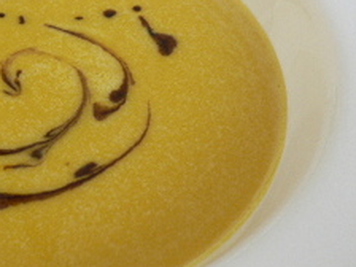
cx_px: 86
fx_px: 802
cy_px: 90
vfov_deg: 18.8
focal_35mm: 78
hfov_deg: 24.7
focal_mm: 5.8
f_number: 2.8
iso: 100
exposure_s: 1/40
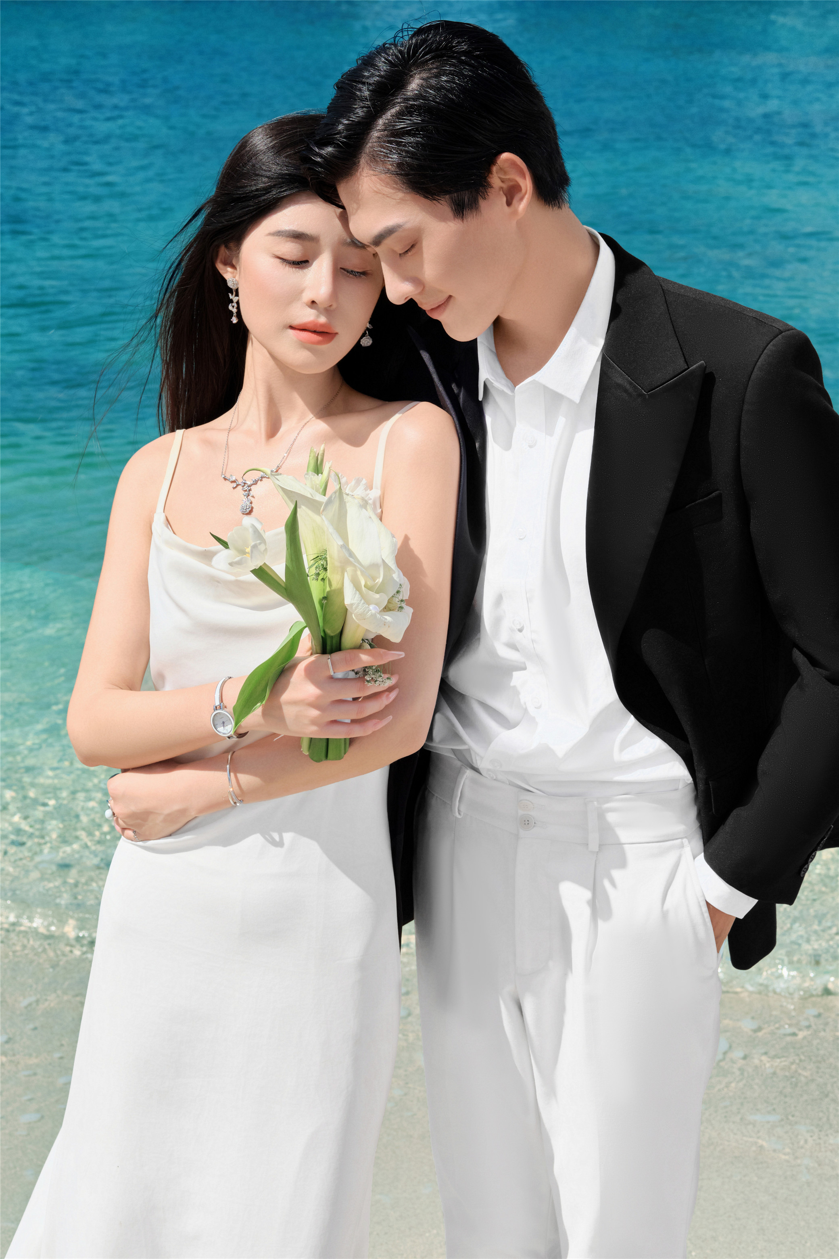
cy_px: 630
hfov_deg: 18.2
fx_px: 2622
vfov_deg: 27.0
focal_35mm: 75
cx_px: 420
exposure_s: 1/1600
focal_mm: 50
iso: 640
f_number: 8
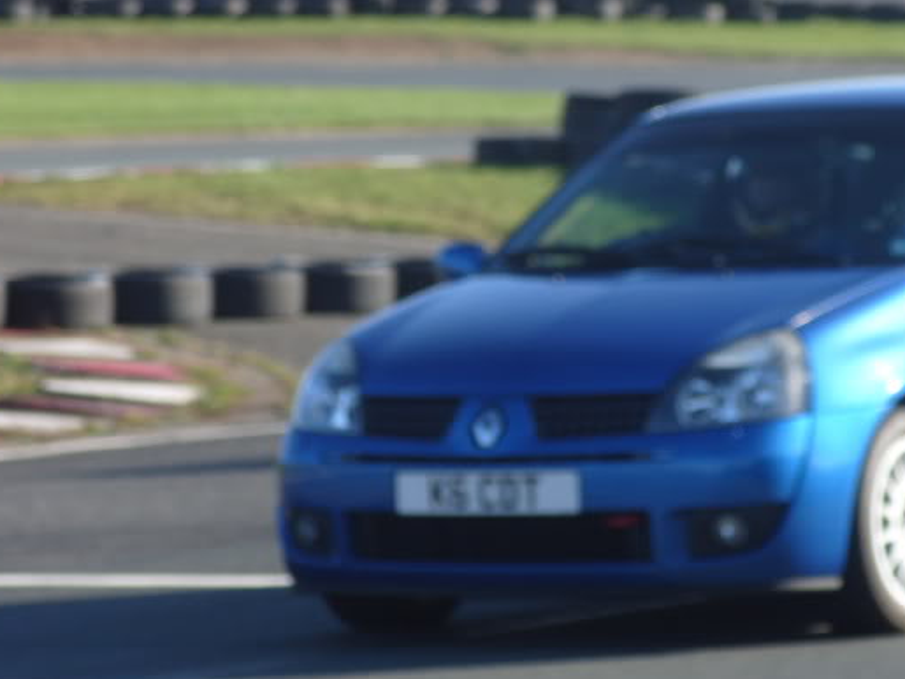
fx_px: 7110
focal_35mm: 272
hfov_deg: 7.3
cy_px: 232
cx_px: 678
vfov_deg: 5.5
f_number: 5.4
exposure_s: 1/350
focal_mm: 39
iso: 80
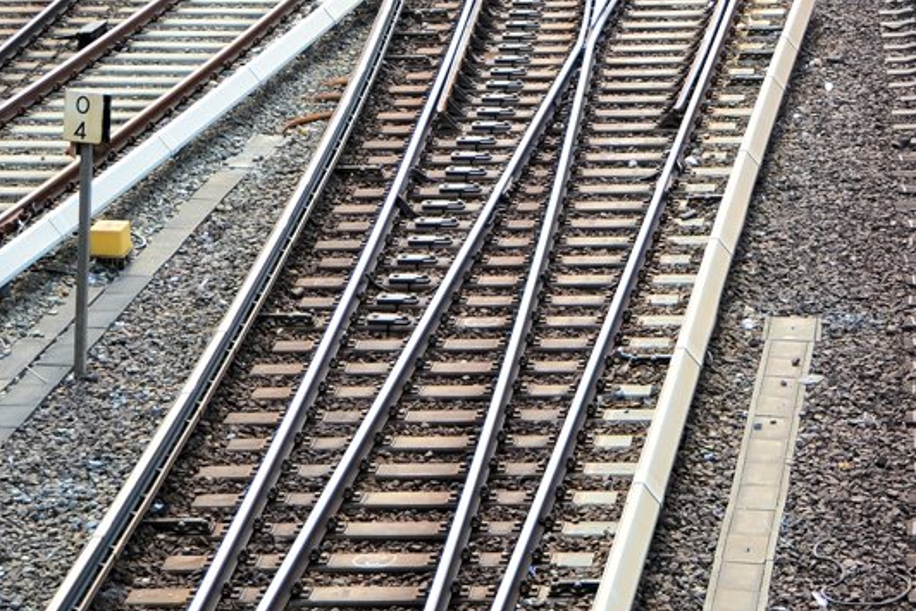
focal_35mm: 141
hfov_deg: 14.5
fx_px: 3588
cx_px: 685
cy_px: 106
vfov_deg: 9.7
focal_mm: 50
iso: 140
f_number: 5.6
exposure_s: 1/125
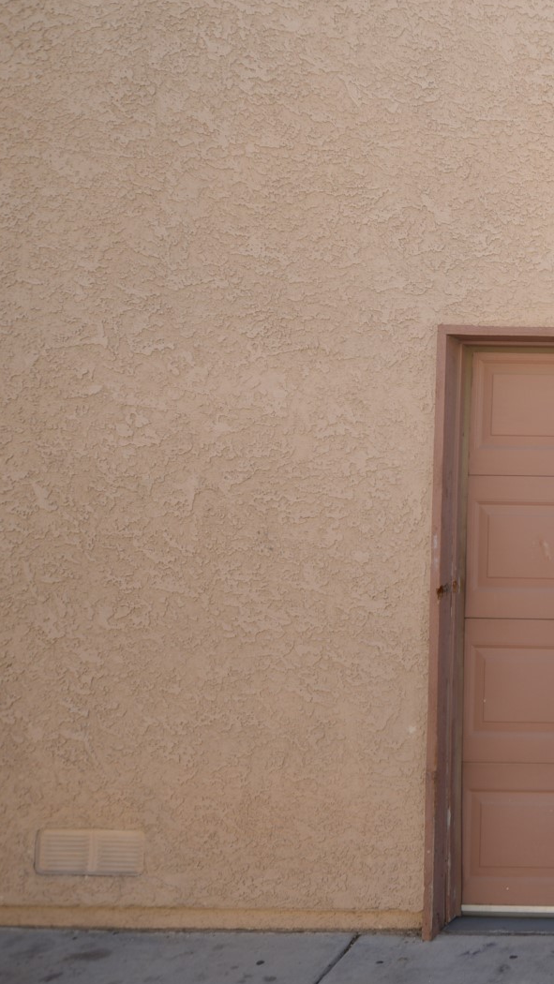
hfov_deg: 27.5
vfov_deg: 58.0
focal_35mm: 34
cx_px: 760
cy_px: 499
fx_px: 887
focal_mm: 14
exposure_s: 1/160
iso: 100
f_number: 6.3
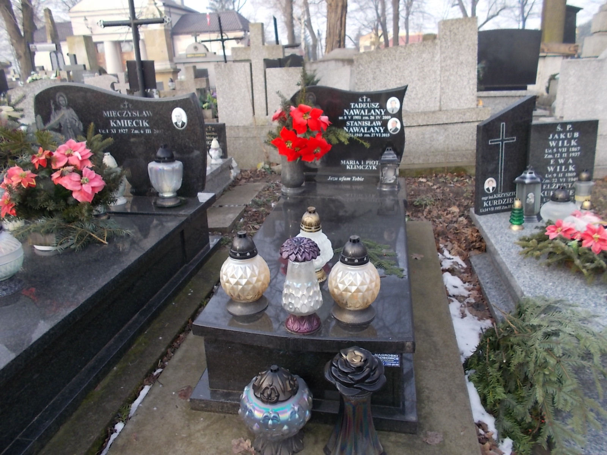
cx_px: 304
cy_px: 228
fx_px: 456
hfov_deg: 67.3
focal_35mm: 26
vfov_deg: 53.1
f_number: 3.2
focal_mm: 4.6
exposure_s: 1/125
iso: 80
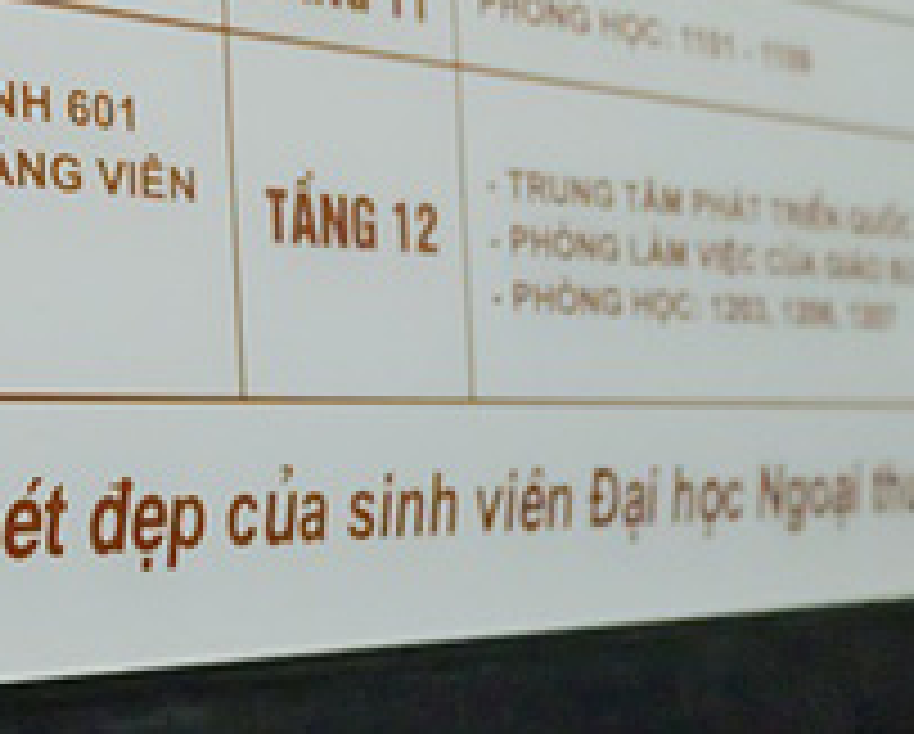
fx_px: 2601
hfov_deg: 18.3
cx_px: -351
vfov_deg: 16.0
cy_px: 502
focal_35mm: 96
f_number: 4
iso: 6400
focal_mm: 21.1
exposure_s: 1/70
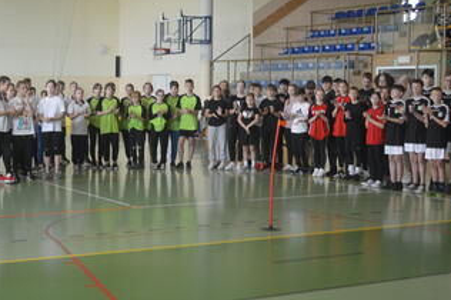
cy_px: 165
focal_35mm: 69
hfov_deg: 29.1
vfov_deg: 19.7
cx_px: 151
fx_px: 864
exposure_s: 1/60
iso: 400
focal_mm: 24
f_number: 4
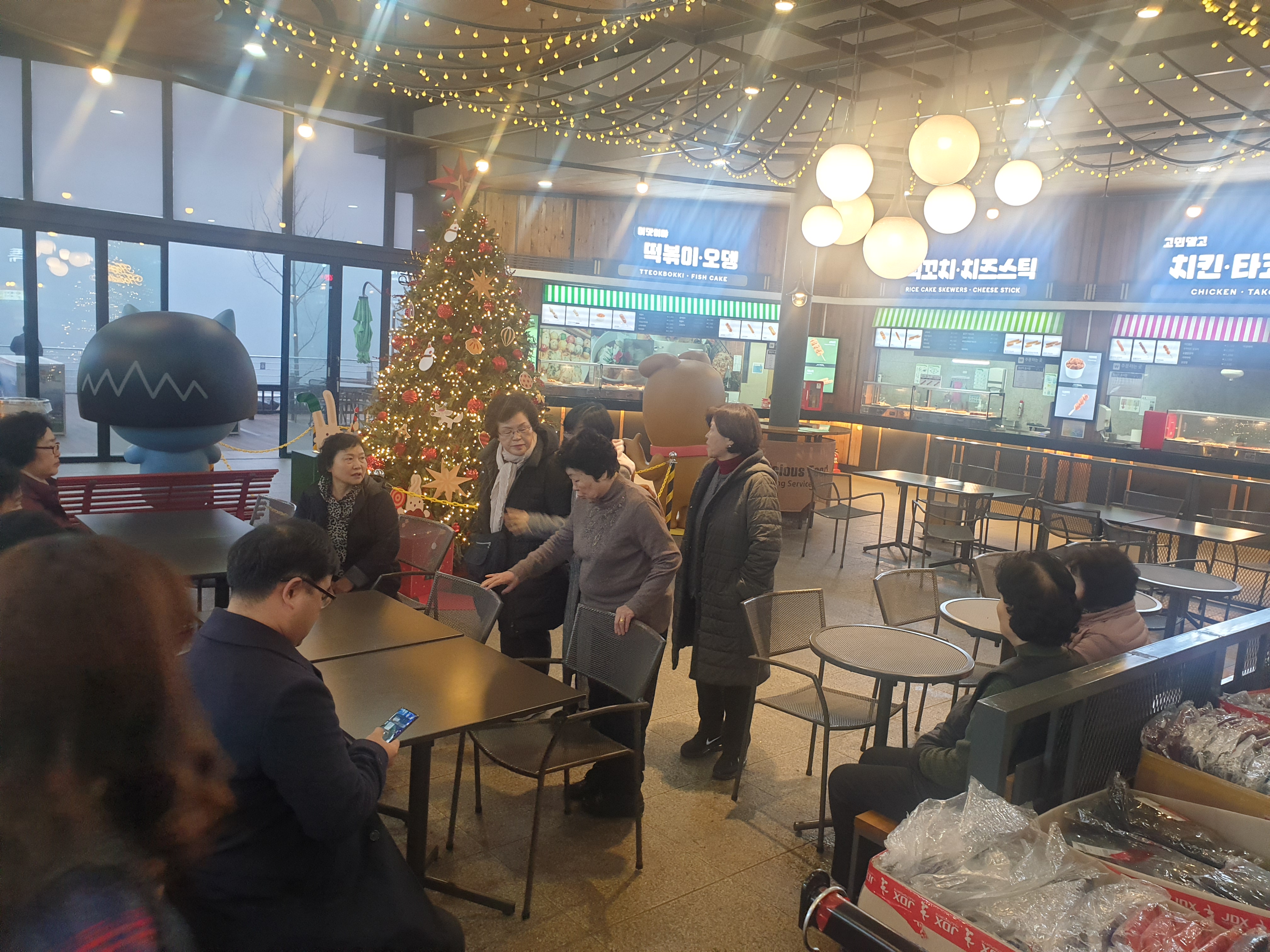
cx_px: 635
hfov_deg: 67.3
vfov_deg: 53.1
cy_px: 476
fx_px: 954
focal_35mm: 26
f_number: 2.4
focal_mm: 4.3
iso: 160
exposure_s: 1/60
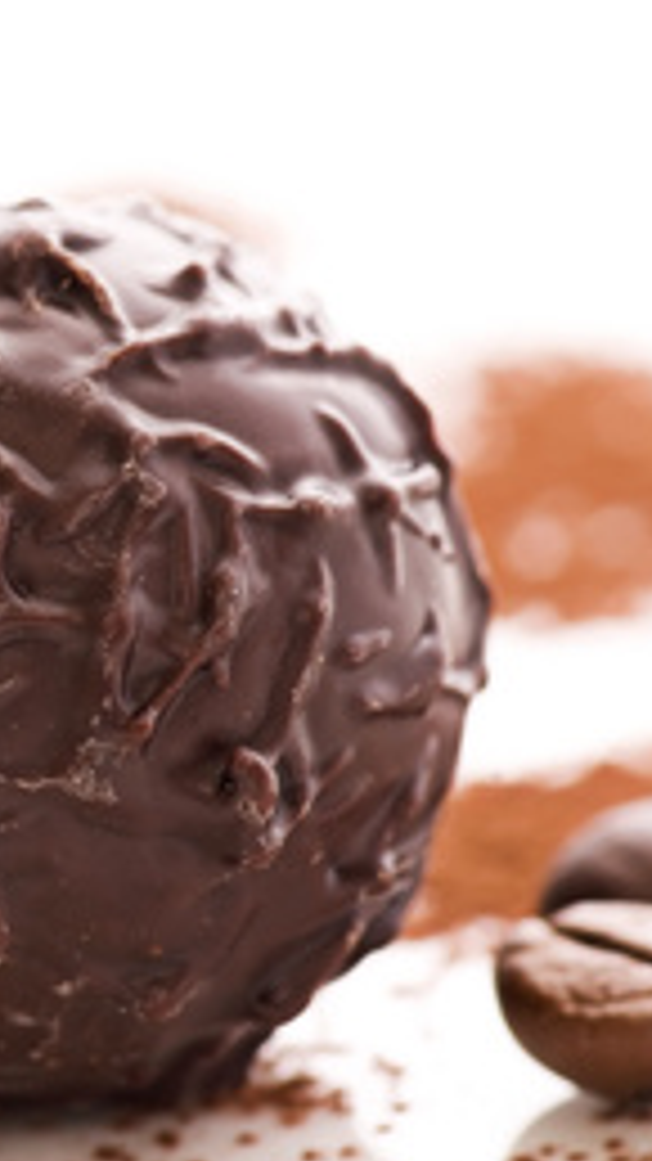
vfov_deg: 8.4
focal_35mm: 258
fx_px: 7935
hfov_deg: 4.7
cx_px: -38
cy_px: 574
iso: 100
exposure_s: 1
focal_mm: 100
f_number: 9.5
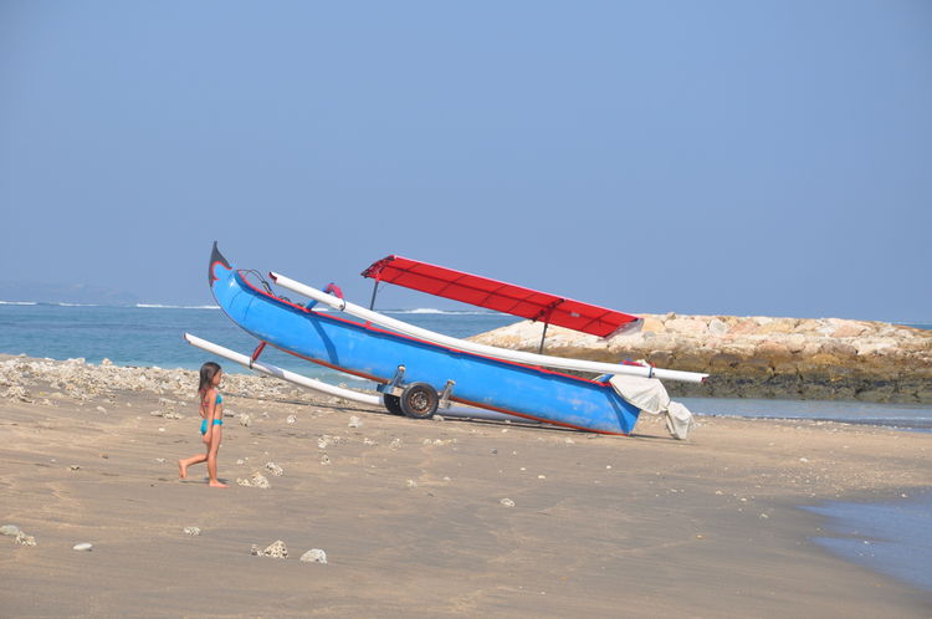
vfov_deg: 8.7
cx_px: 466
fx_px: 4072
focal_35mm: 158
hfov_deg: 13.1
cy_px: 310
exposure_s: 1/400
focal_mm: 105
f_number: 10
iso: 200
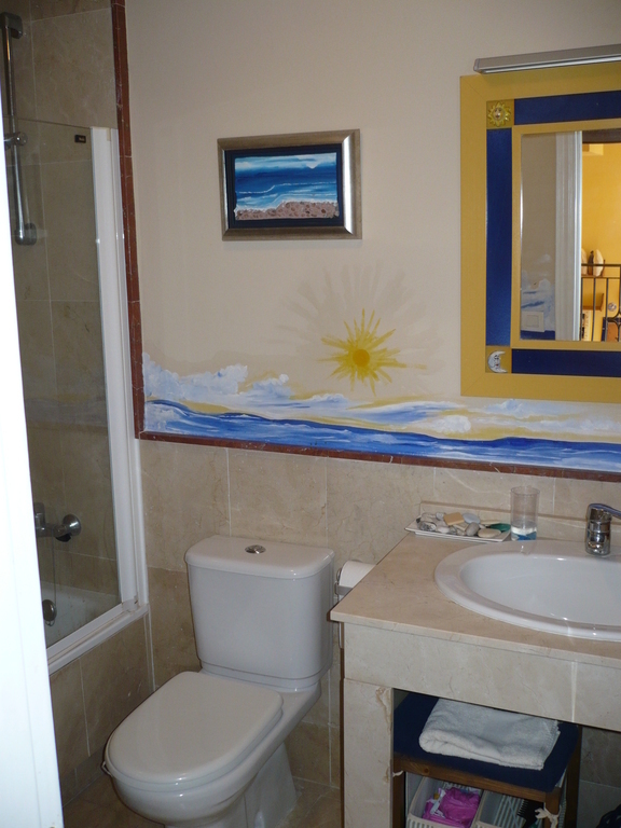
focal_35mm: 35
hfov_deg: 40.7
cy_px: 414
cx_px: 310
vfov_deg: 52.6
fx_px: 837
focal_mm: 5.8
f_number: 2.8
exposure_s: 1/30
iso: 100
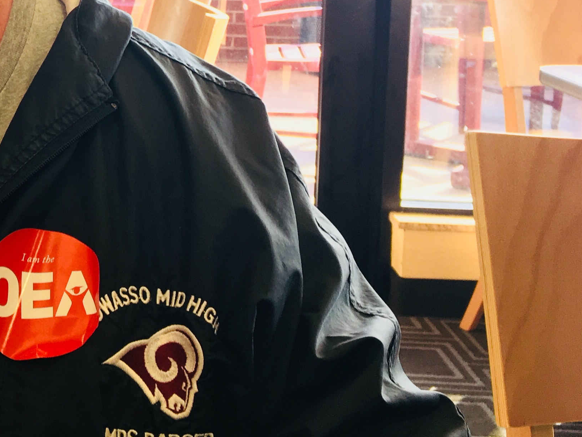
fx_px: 1211
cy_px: -28
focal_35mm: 72
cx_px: -104
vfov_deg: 19.7
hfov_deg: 24.6
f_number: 2.2
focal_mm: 4.15
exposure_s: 1/60
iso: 25
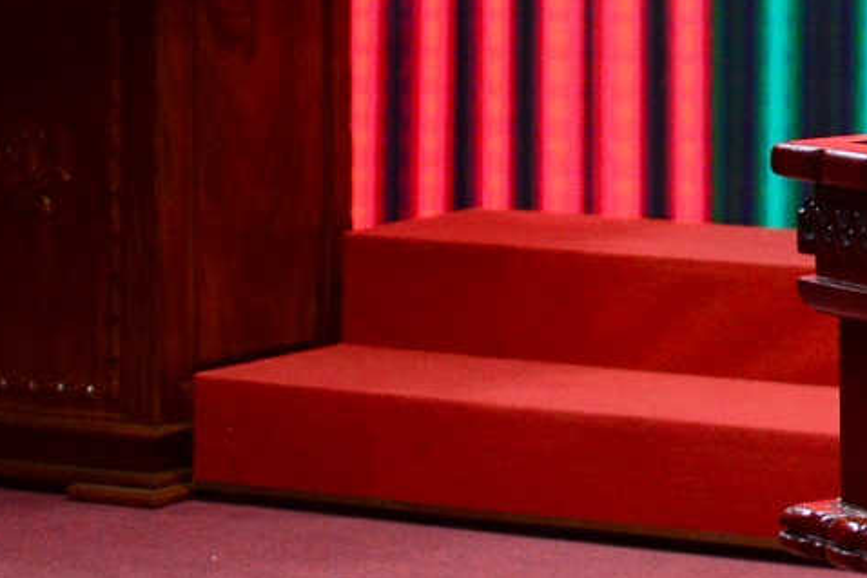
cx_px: 1721
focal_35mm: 129
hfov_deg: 13.6
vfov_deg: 10.0
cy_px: -509
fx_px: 3108
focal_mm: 32
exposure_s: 1/125
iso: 2000
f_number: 5.6
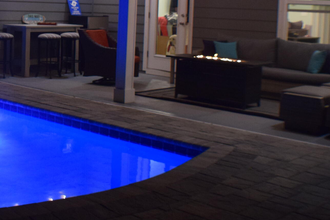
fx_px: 770
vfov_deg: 16.2
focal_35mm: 84
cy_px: 49
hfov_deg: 23.6
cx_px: 40
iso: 1600
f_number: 4
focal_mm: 24
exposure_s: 1/20
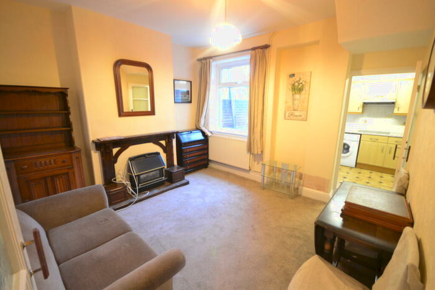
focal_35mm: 15
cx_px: 218
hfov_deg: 100.4
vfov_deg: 77.4
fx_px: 181
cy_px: 145
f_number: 4
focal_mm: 10
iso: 100
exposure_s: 2
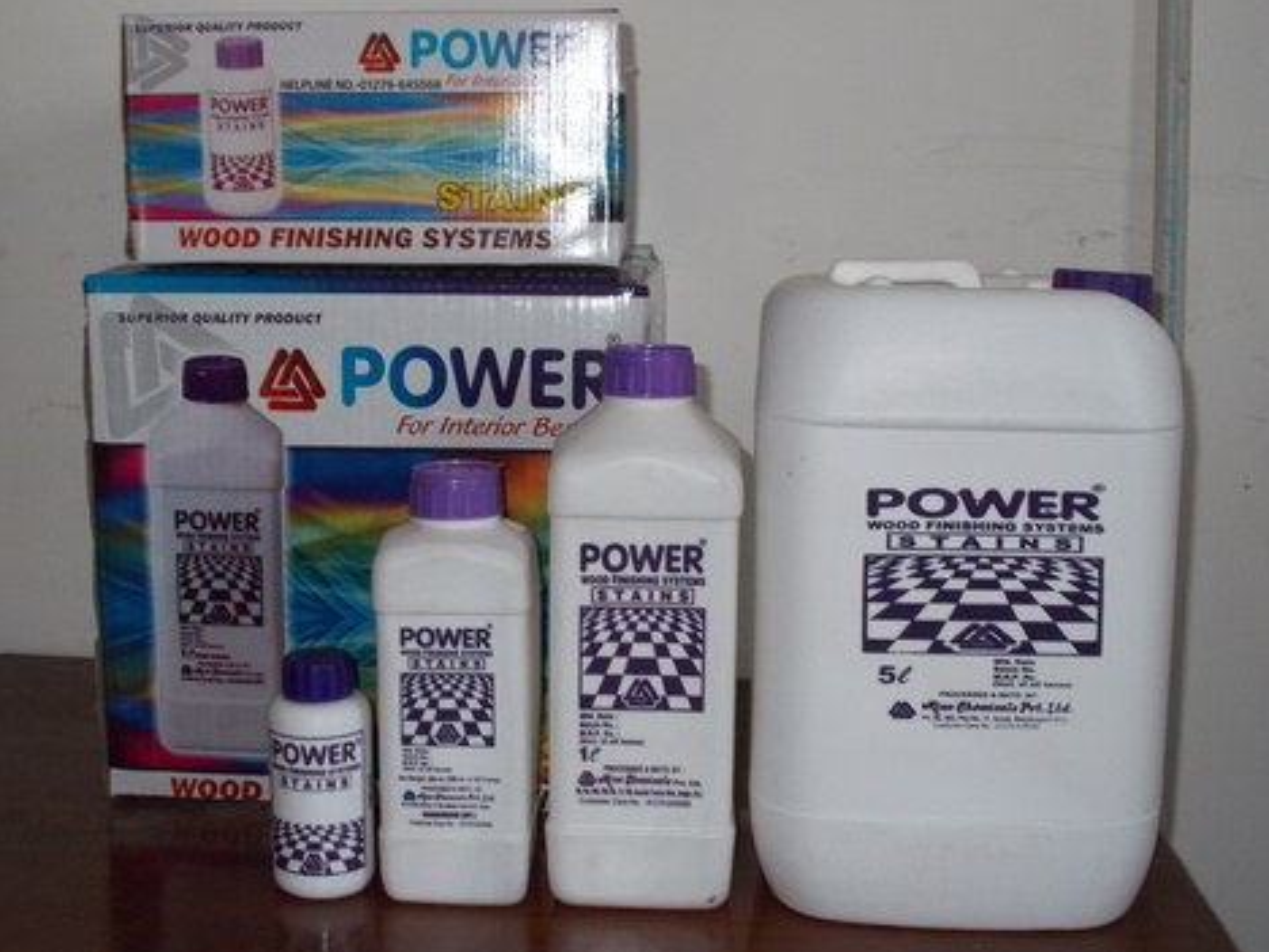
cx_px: 632
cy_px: 460
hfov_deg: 40.4
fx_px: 1723
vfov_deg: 30.9
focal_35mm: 47
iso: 200
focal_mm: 7.9
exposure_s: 1/30
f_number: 4.2
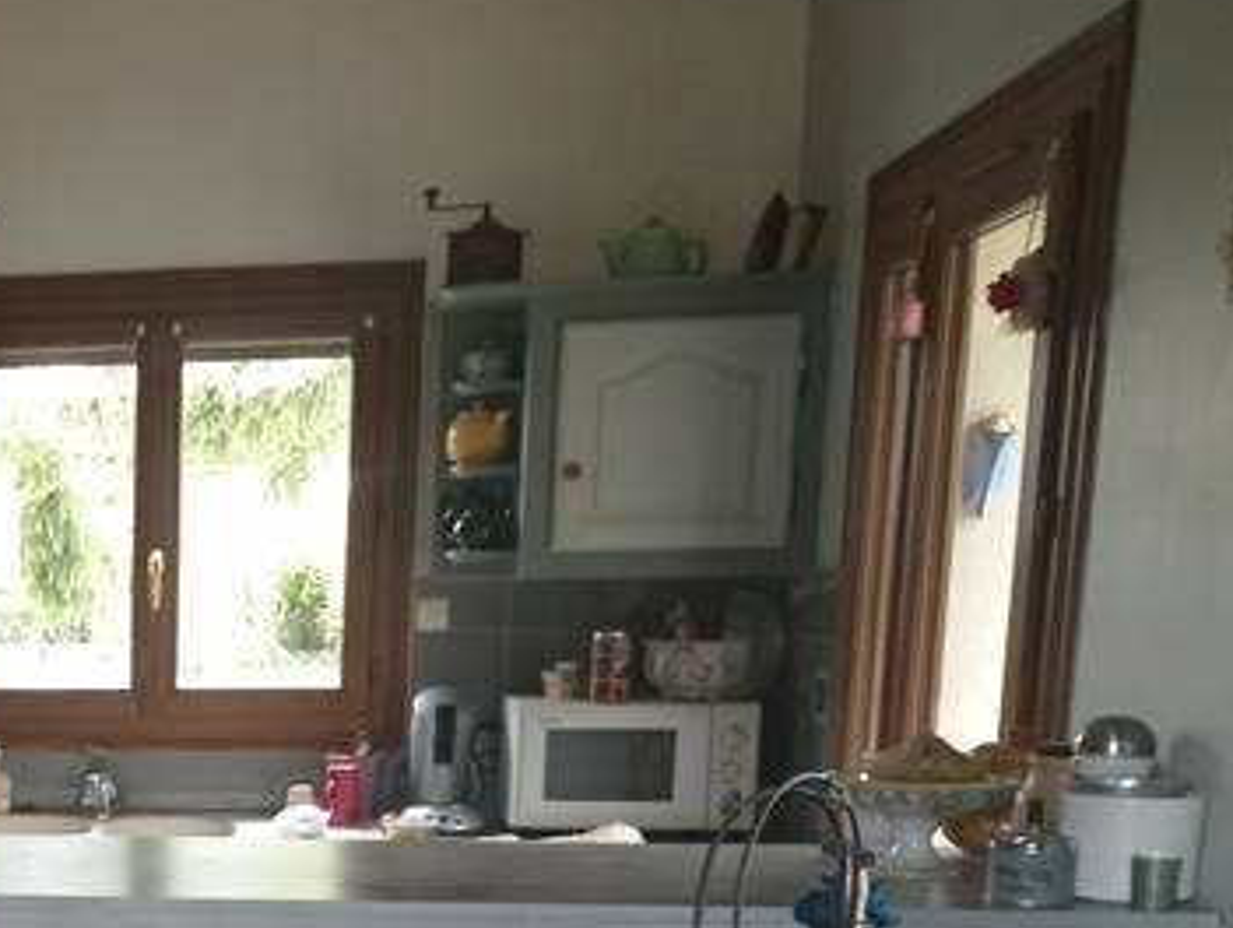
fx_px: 2246
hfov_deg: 28.0
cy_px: 933
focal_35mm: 63
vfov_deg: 22.4
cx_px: -123
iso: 233
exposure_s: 1/50
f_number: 1.79
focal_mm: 4.7
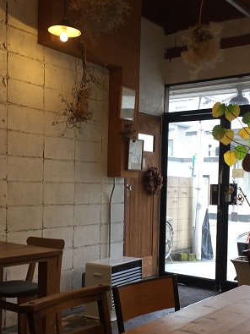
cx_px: 111
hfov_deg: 30.2
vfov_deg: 39.5
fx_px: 462
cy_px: 203
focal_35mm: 48
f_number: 2.2
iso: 32
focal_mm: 4.15
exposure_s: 1/40
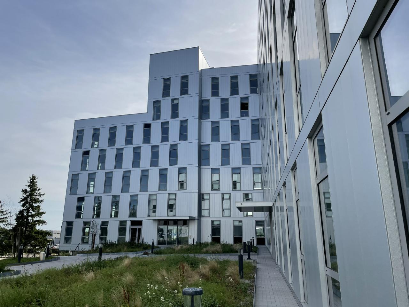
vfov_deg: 53.1
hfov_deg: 67.3
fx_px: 307
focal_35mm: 26
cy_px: 154
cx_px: 204
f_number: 1.6
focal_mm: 4.2
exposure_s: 1/4831
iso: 32
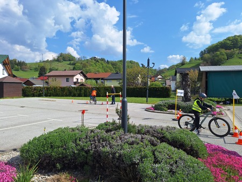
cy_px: 91
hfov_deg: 73.9
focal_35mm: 23
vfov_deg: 58.9
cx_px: 121
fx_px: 161
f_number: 1.8
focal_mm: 5.54
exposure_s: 1/3559
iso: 40
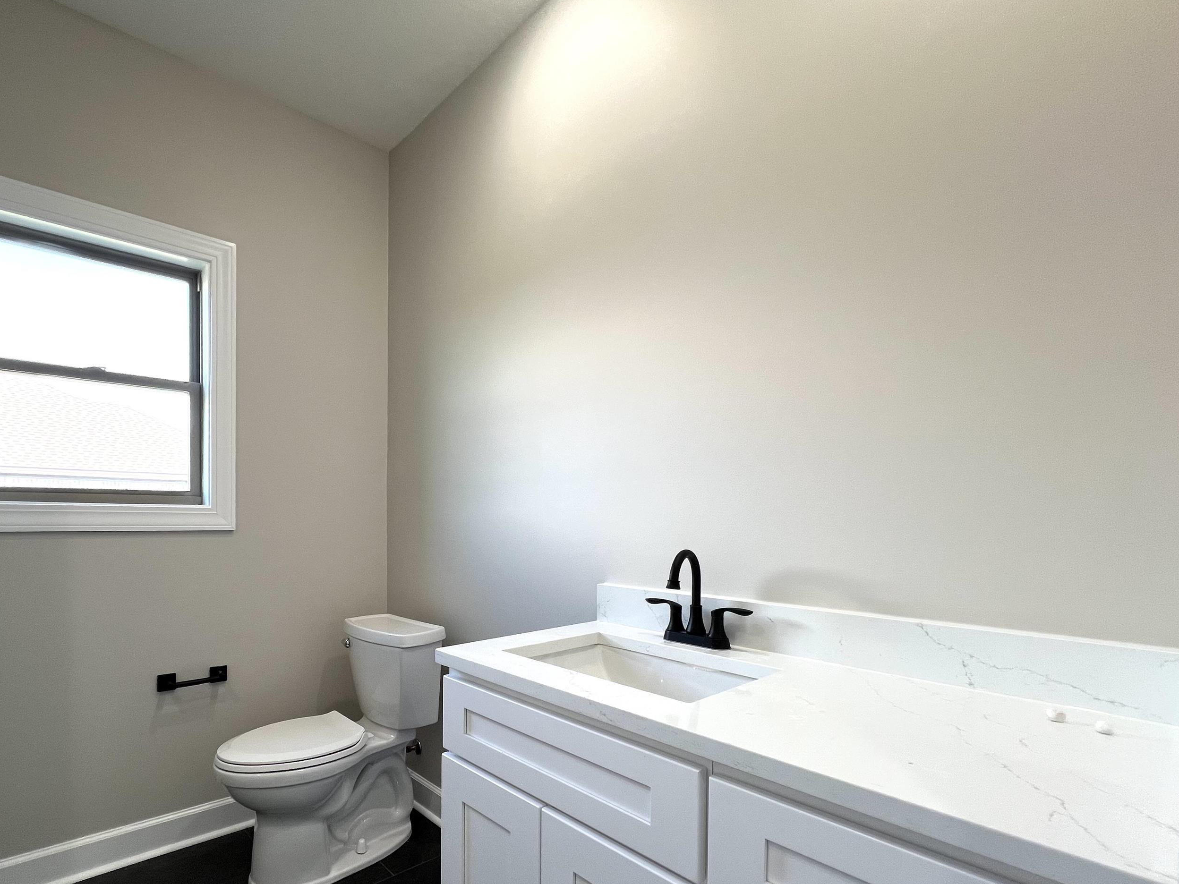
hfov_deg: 93.5
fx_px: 545
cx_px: 482
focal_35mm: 16
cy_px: 534
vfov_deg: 77.2
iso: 100
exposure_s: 1/120
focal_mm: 1.57
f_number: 1.8
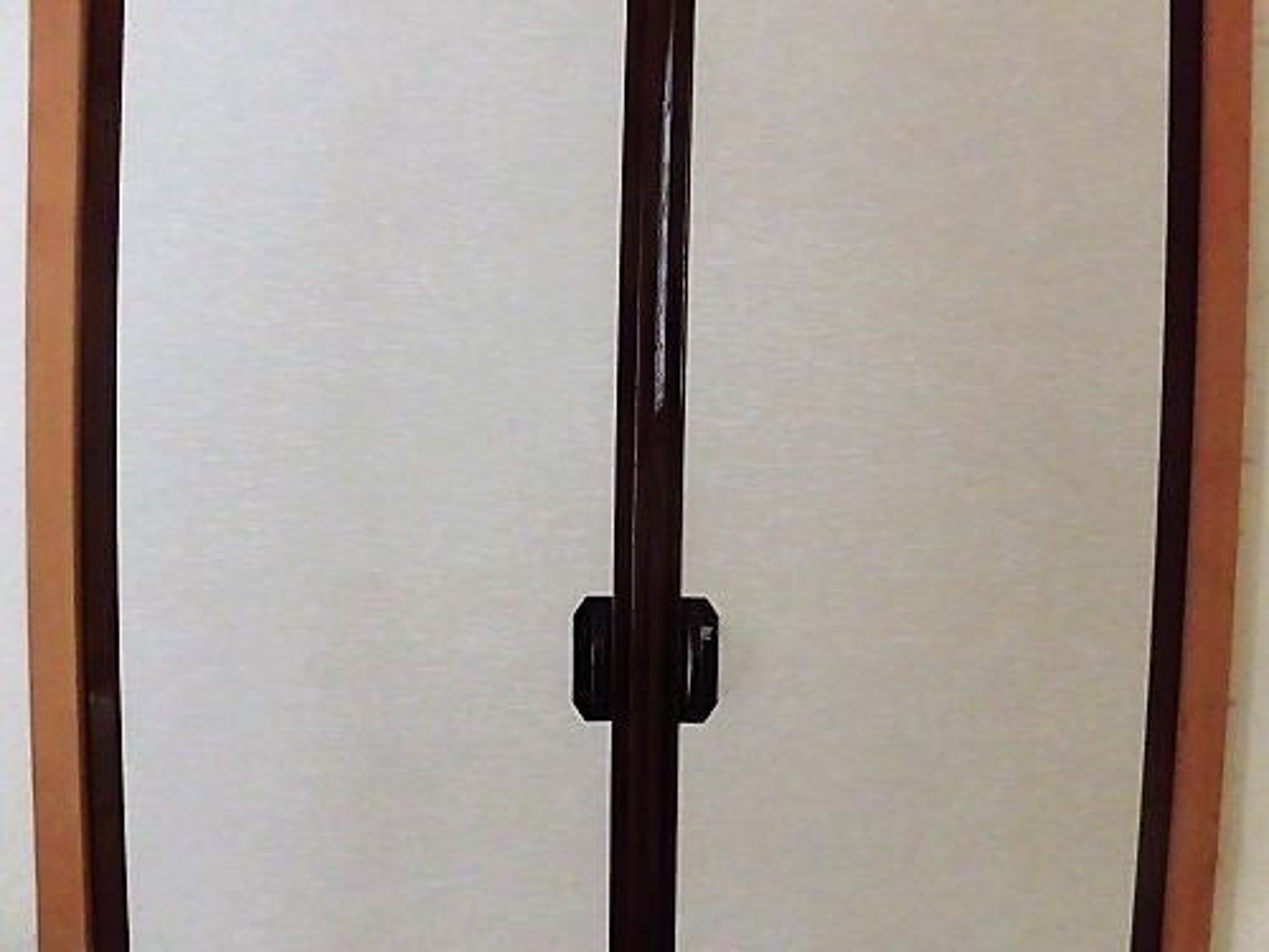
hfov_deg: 71.6
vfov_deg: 56.8
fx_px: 880
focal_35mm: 24
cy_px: 476
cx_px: 634
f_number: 3.1
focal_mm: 4.3
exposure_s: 1/25
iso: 400
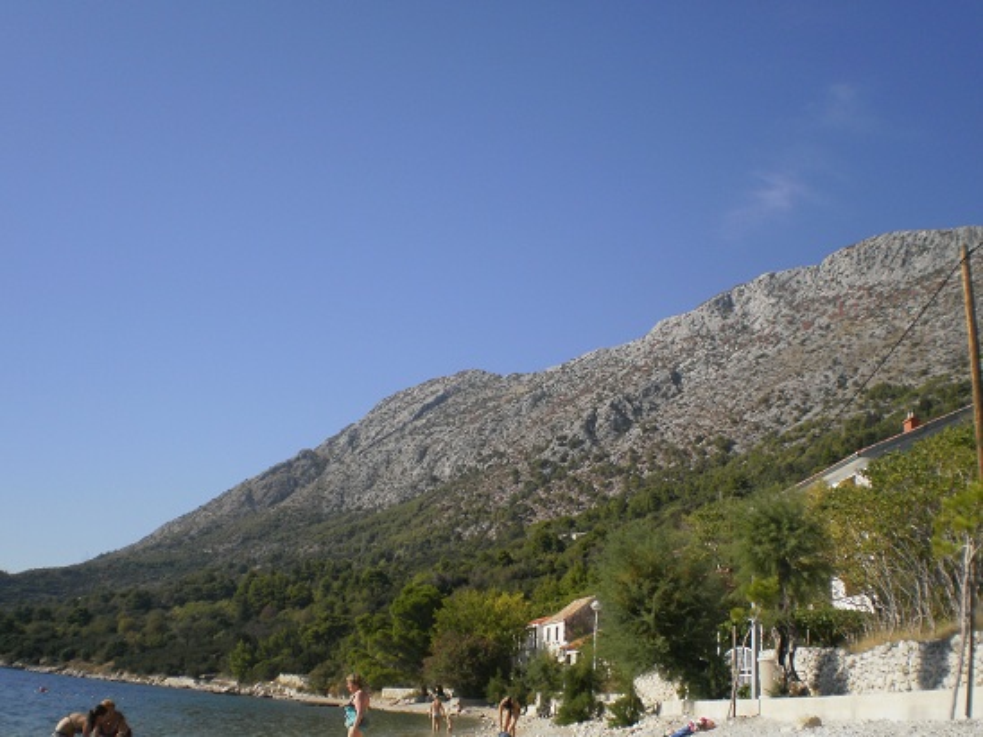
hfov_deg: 51.4
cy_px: 368
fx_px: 1022
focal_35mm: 36
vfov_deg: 39.7
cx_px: 492
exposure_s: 1/800
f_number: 4.6
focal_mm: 6.3
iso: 100
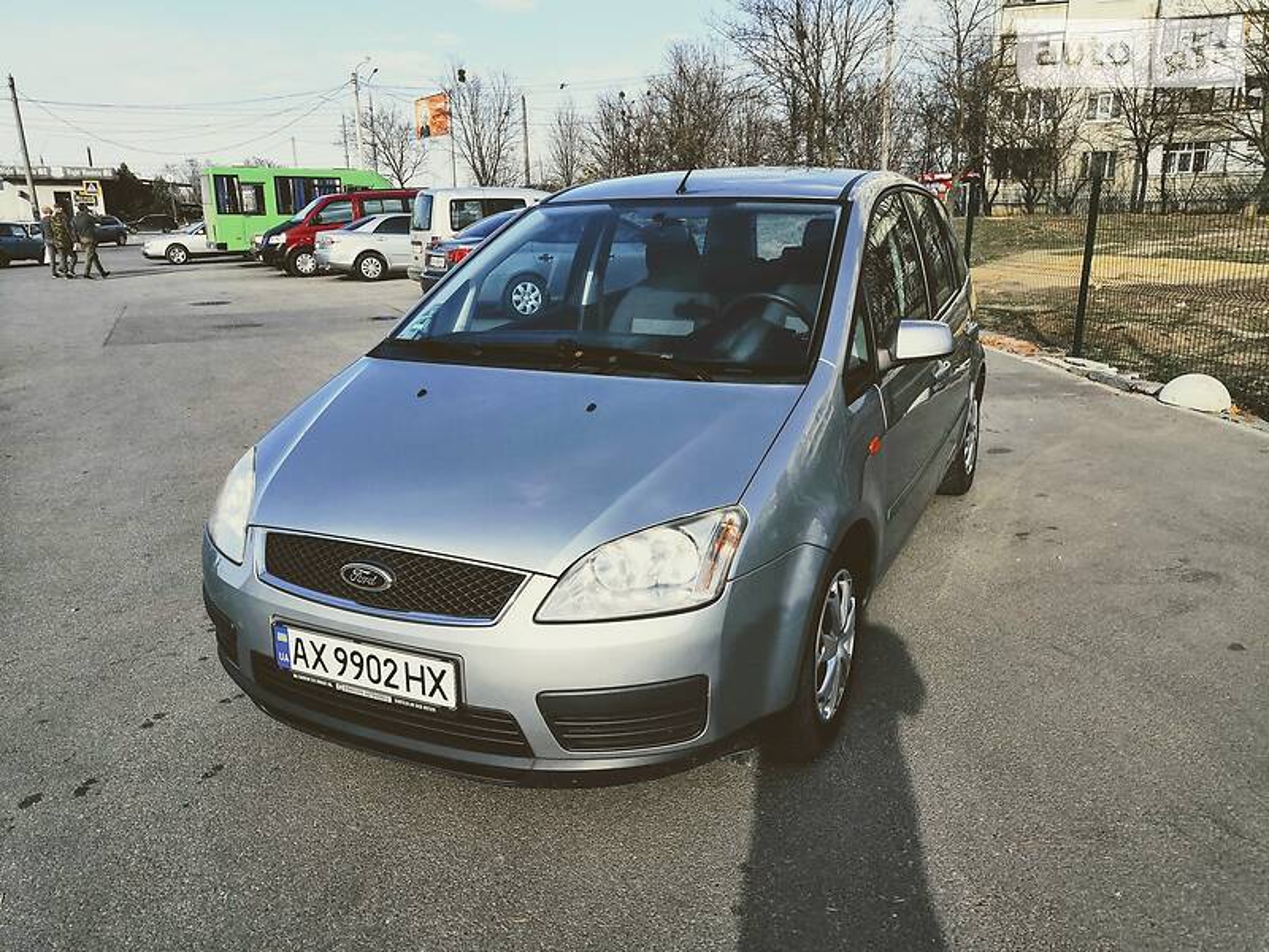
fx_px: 990
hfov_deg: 65.3
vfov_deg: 51.4
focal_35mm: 27
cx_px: 634
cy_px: 476
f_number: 1.8
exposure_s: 1/894
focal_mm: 4
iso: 50
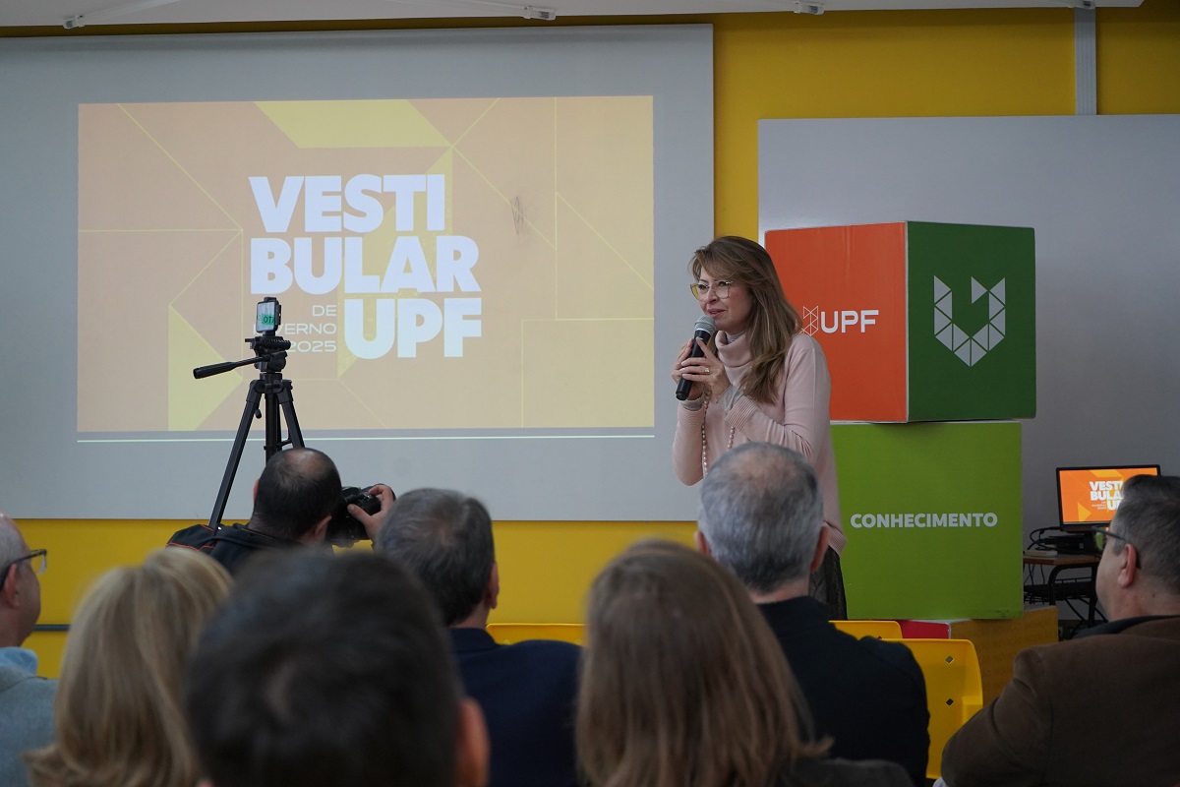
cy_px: 394
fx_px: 2294
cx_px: 590
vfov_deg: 19.5
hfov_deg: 28.8
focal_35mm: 70
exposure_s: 1/160
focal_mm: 70
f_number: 5.6
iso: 2500
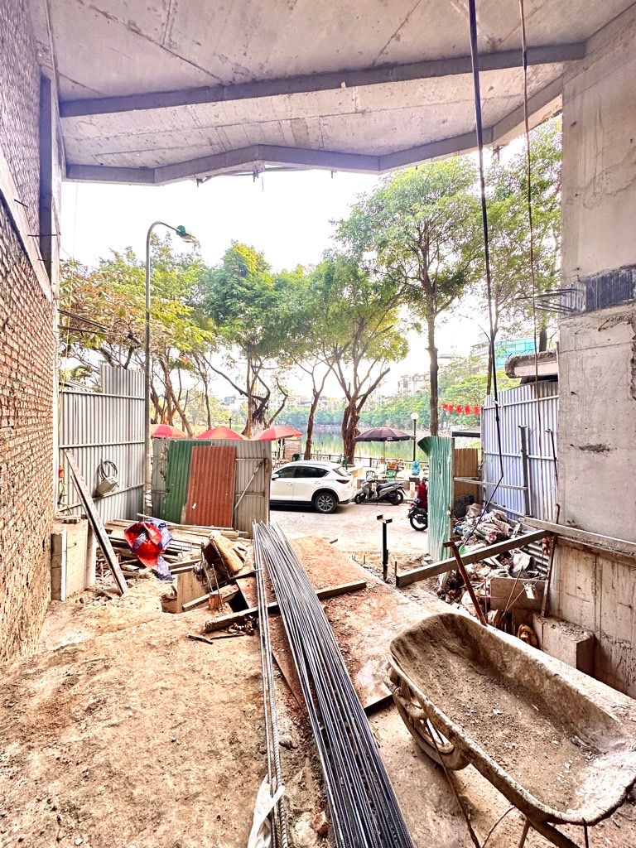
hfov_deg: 85.7
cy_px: 424
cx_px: 318
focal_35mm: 14
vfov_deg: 102.1
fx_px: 343
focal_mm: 2.22
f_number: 2.2
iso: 160
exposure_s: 1/99
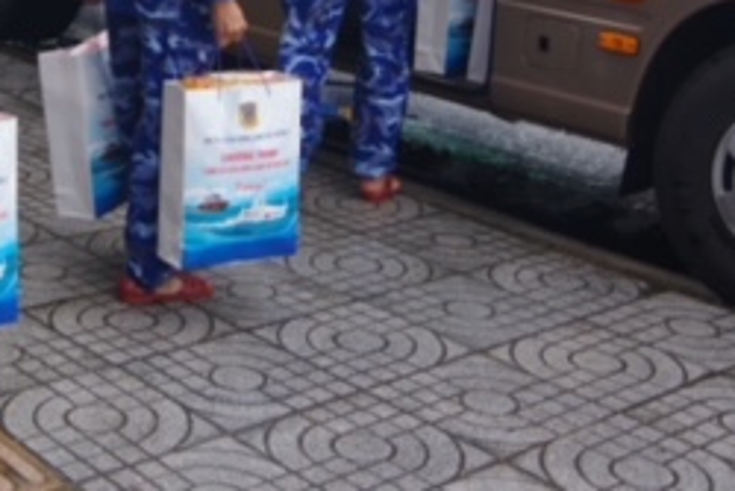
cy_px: -103
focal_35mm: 69
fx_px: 1410
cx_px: 74
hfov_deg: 28.1
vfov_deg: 18.7
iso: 400
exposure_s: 1/100
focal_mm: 18
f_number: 5.6
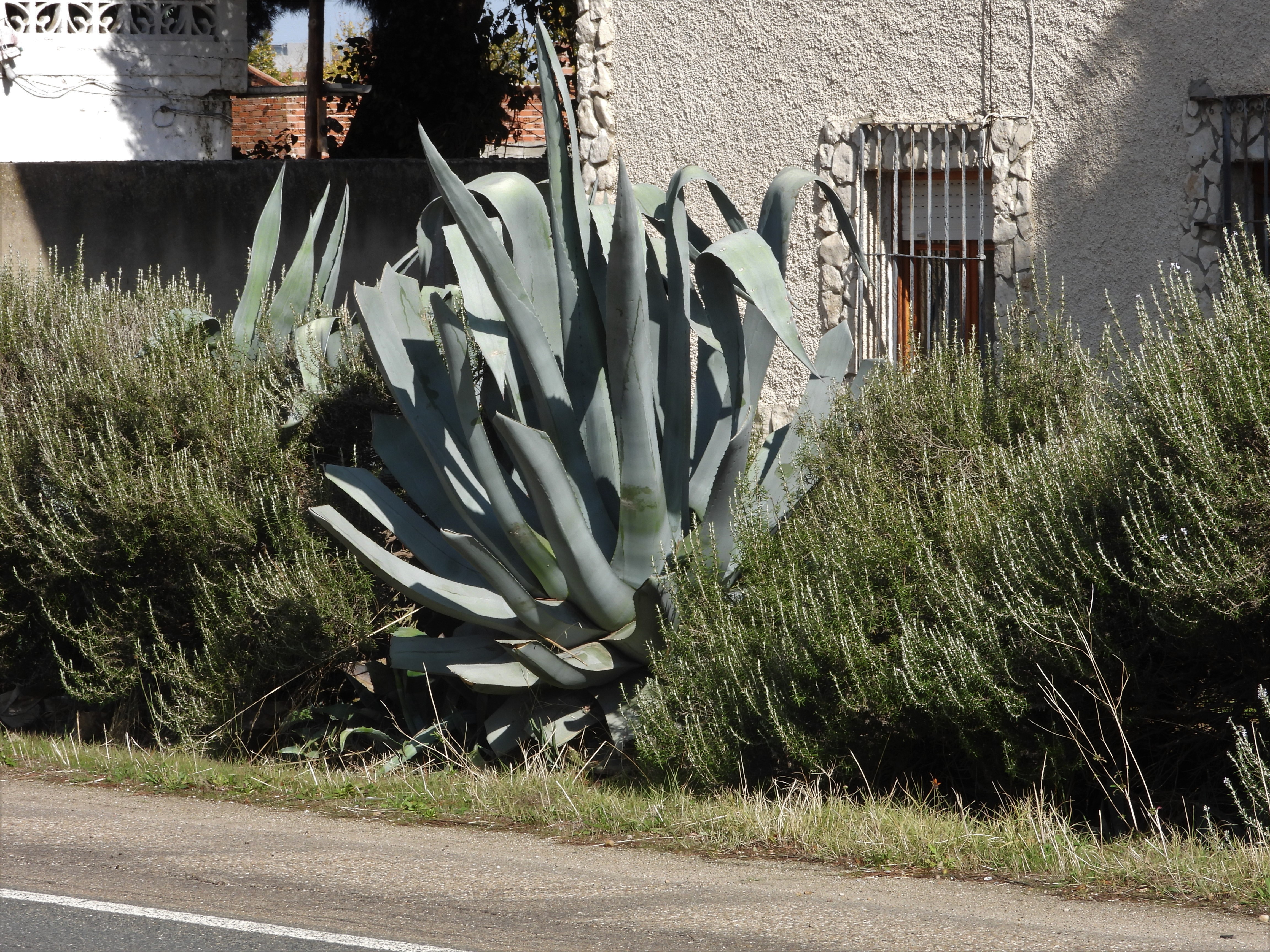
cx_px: 635
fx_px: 6787
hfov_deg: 10.7
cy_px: 476
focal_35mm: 185
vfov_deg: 8.0
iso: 100
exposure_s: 1/250
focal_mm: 33.2
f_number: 7.1
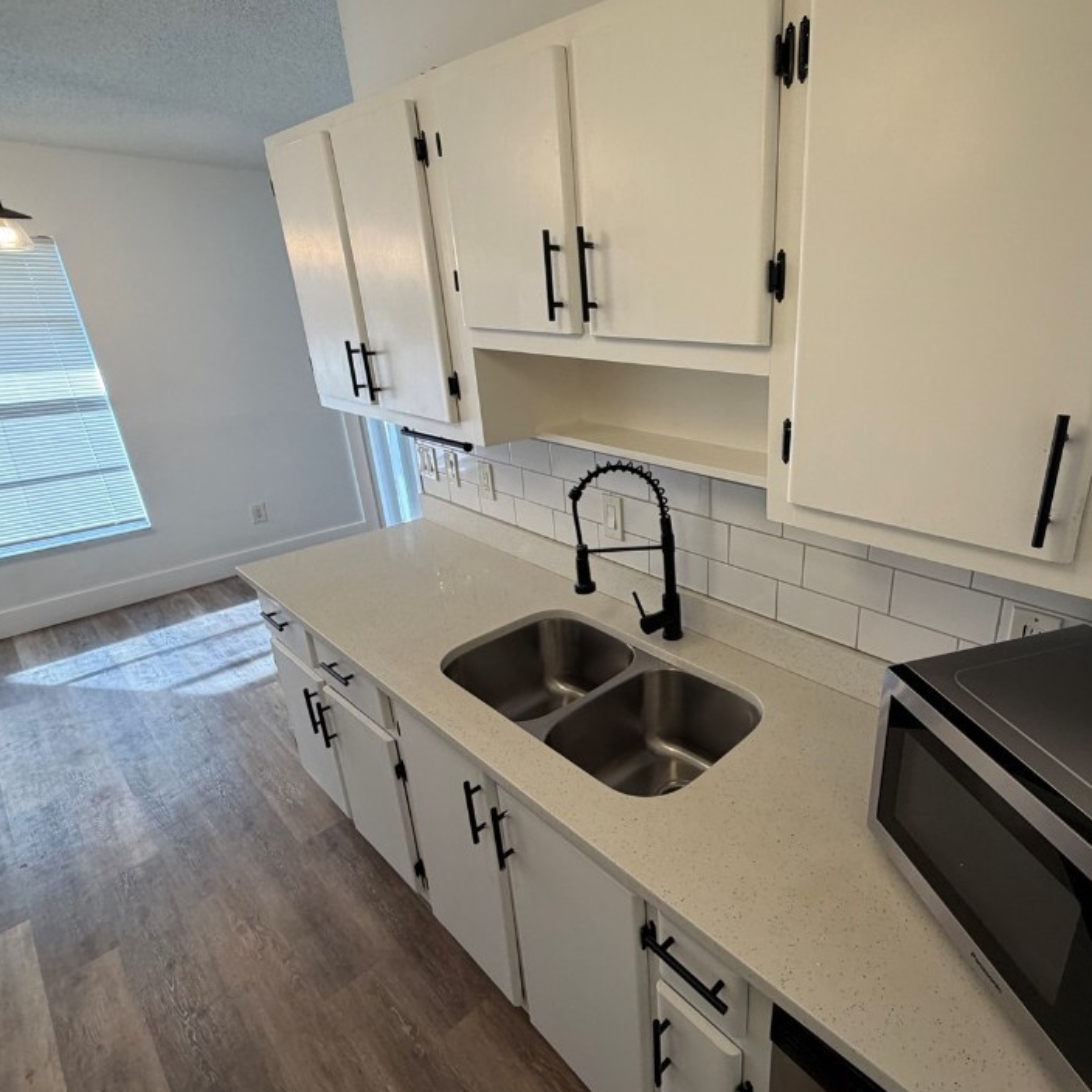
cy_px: 532
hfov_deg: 78.6
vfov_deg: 80.7
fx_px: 642
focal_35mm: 18
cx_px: 710
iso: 125
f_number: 2.2
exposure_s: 1/120
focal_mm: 2.22
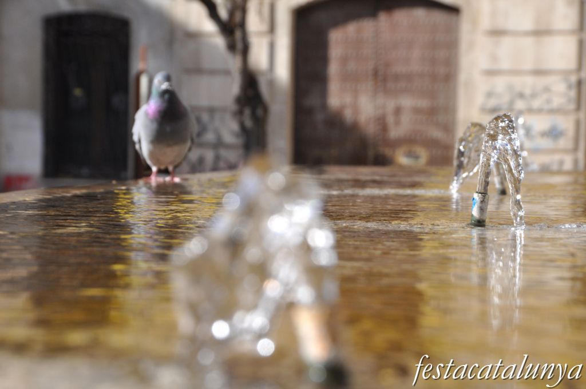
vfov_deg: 8.7
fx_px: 2560
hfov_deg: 13.1
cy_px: 194
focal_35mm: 158
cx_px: 293
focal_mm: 105
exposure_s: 1/500
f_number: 11
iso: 500
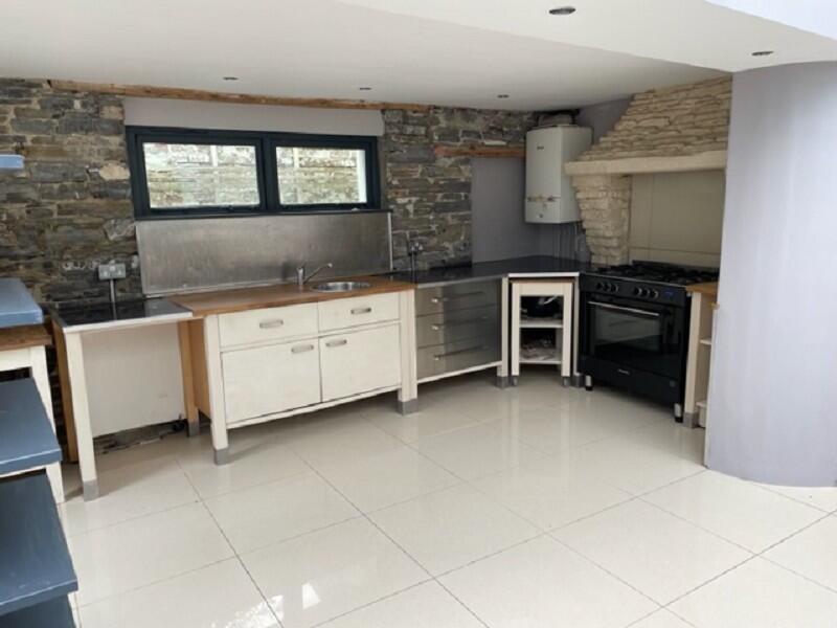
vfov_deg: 53.1
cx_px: 418
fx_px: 629
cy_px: 314
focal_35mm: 26
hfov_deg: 67.3
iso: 32
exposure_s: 1/121
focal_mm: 4.2
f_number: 1.6
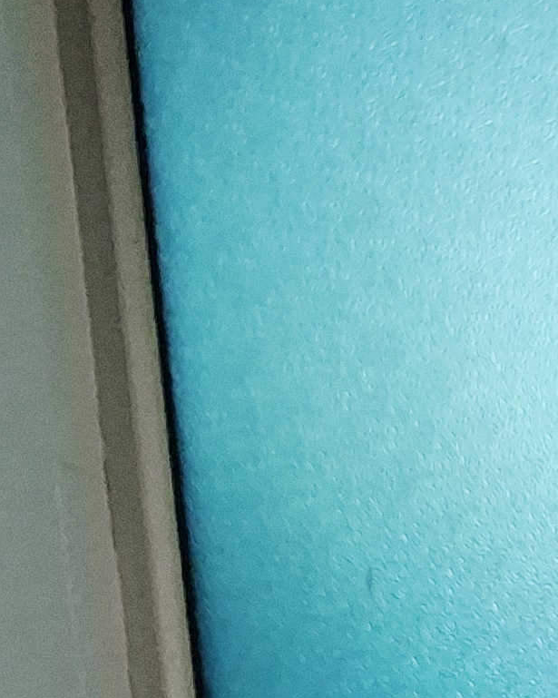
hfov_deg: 18.8
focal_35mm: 66
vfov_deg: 23.7
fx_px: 1363
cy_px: 1002
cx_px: 957
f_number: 2.2
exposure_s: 1/24
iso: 400
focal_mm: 1.74
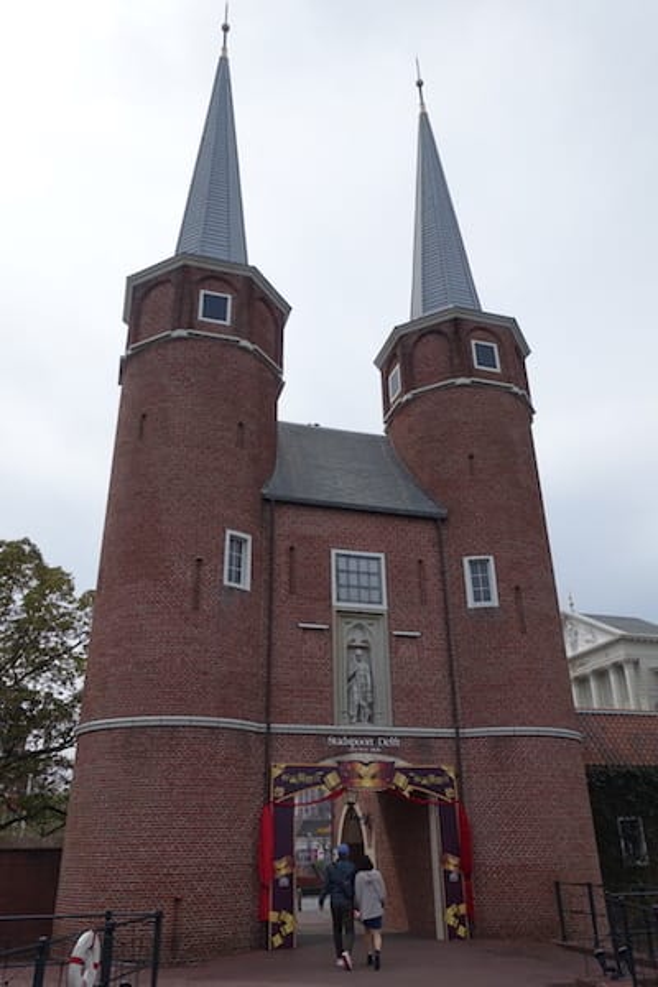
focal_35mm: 24
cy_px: 494
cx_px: 329
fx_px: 658
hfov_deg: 53.1
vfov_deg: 73.7
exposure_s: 1/160
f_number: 4
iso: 125
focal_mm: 8.8
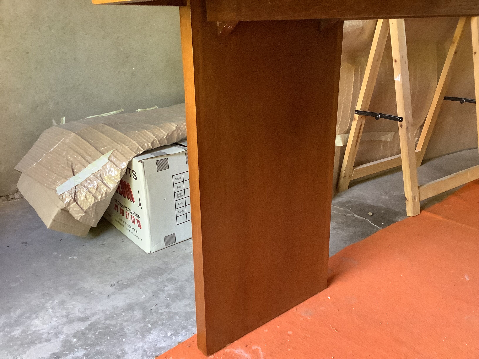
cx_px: 240
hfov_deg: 58.4
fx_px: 429
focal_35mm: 31
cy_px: 180
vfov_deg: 45.4
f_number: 2.4
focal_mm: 3.3
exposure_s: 1/60
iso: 250
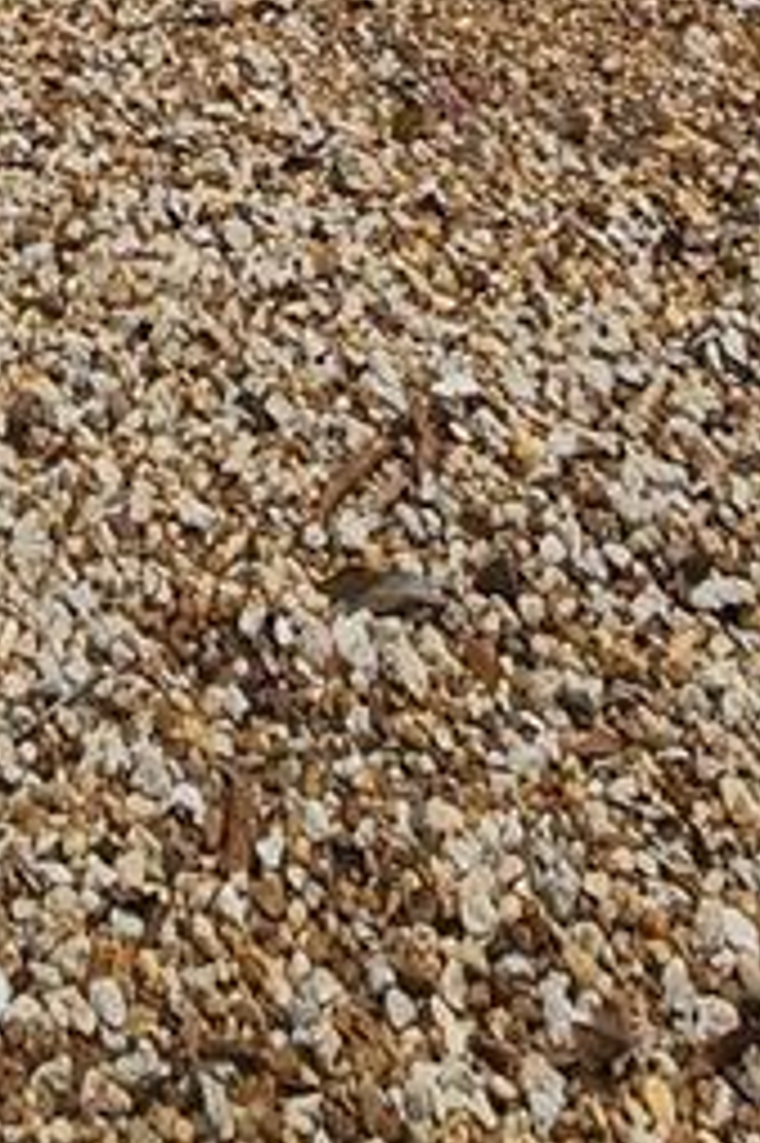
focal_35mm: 64
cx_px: -189
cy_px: -1161
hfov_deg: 19.7
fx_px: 2029
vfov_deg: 18.9
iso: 50
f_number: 2.2
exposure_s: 1/2032
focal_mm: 2.2
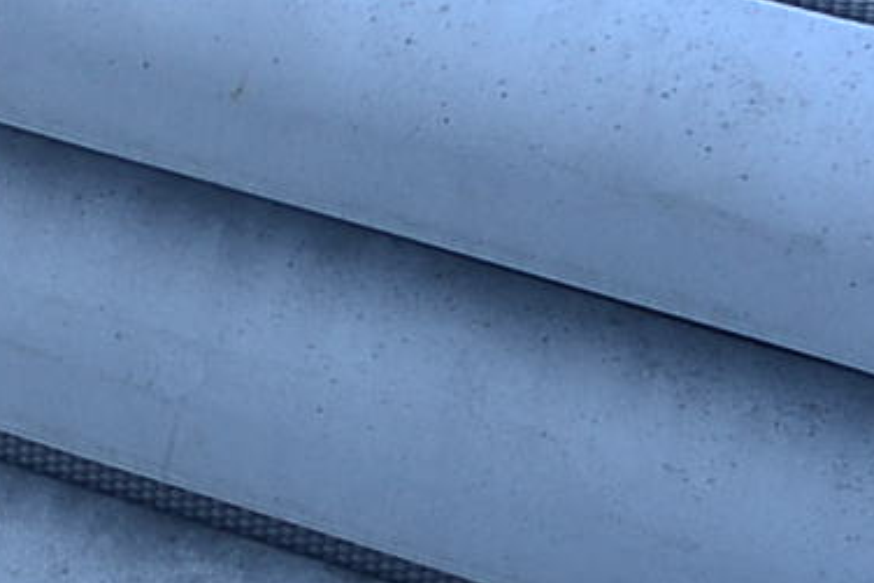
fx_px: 6217
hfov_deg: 7.6
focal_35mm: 256
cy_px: -497
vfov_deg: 5.3
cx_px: -1109
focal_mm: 32
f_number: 6.3
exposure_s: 1/200
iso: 160
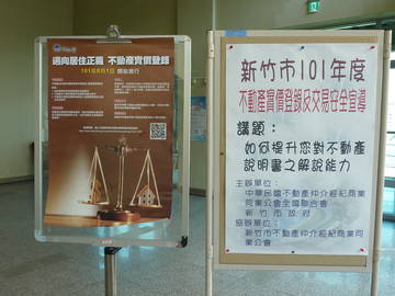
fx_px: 365
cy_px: 148
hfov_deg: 56.8
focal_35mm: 32
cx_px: 198
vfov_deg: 44.2
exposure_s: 1/40
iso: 80
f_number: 3.3
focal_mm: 4.4
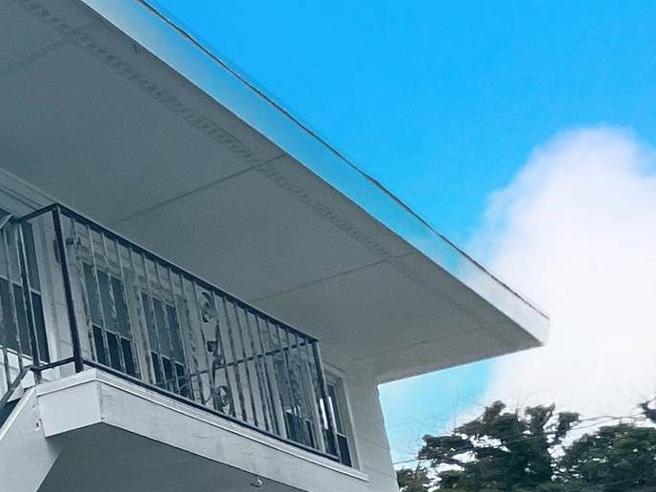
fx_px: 1099
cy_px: 554
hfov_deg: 19.6
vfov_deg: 23.5
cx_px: -631
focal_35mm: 58
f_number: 1.8
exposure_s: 1/249
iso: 32
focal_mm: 1.57
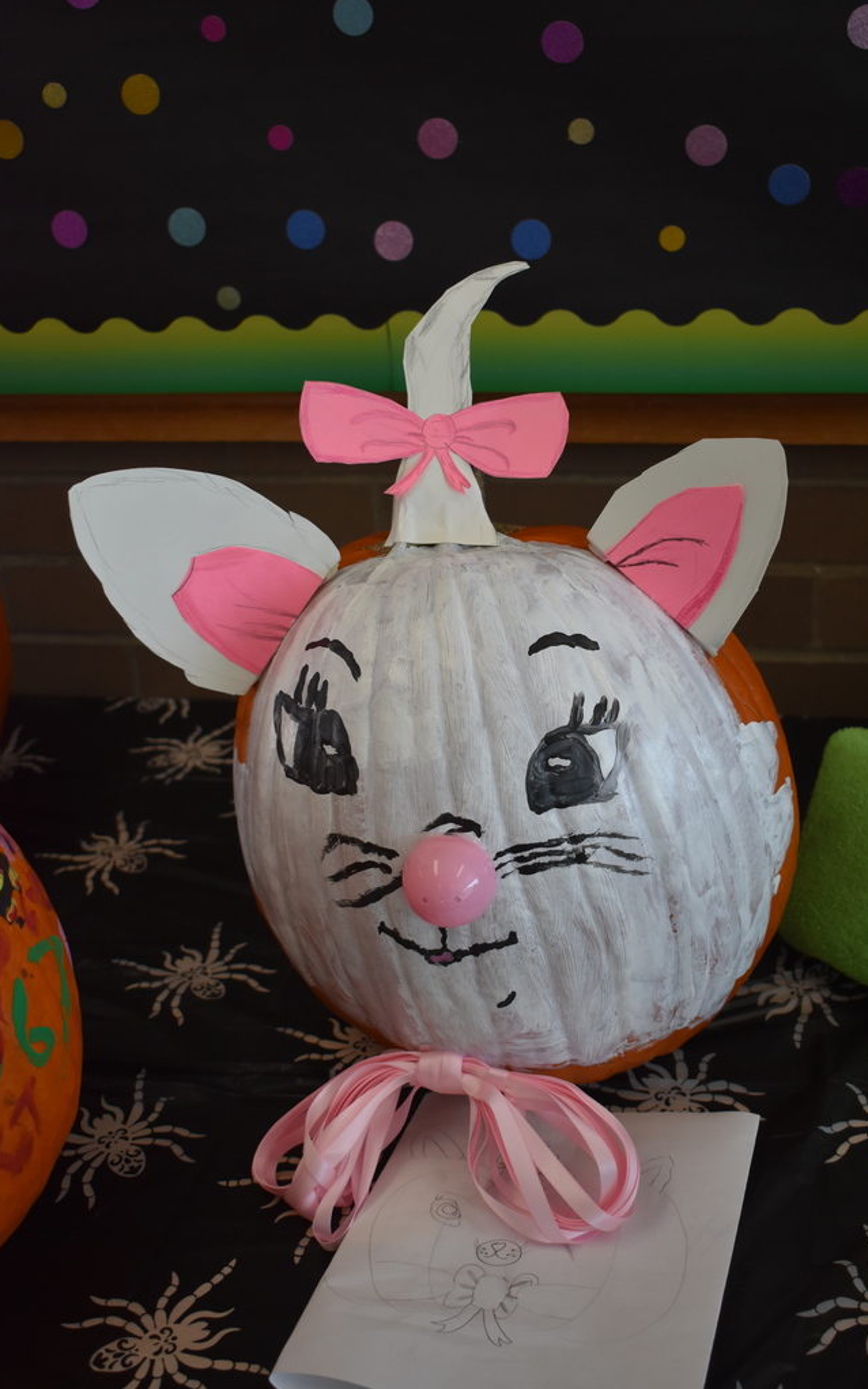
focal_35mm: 46
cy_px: 694
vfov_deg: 43.5
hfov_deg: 28.0
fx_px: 1741
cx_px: 459
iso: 800
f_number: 4.2
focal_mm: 30
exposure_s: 1/500
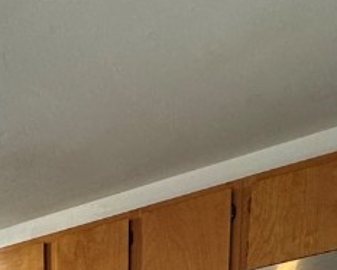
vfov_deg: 17.6
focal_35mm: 60
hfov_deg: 26.0
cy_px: 547
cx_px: -120
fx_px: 599
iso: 250
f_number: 2.2
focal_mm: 2.22
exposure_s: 1/99
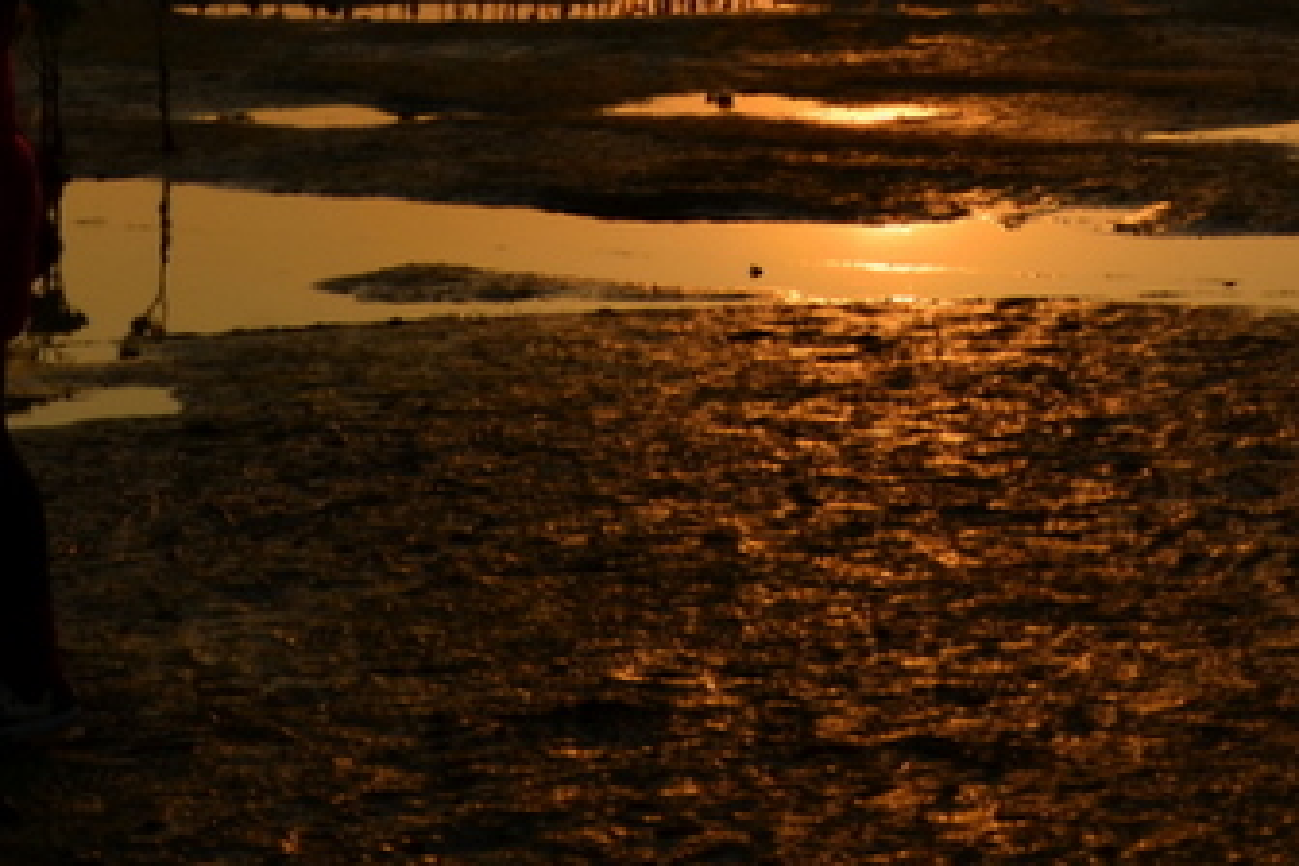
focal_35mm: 82
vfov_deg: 16.4
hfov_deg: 24.5
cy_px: 79
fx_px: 2965
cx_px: 959
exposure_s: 1/500
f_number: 11
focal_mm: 23
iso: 100
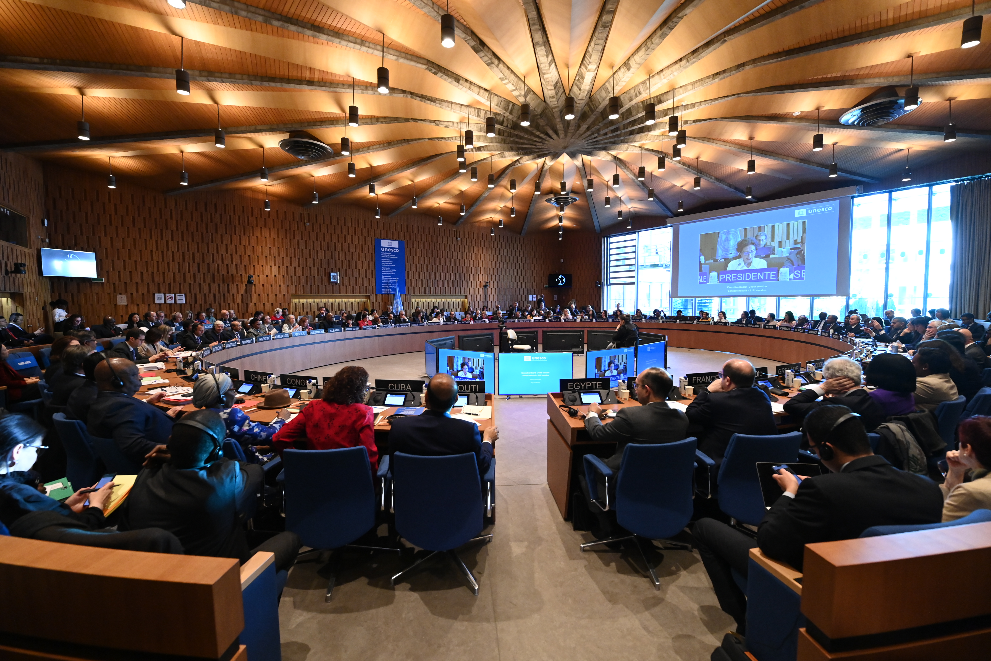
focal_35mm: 14
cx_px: 496
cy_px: 330
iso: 5000
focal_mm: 14
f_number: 5
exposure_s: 1/200
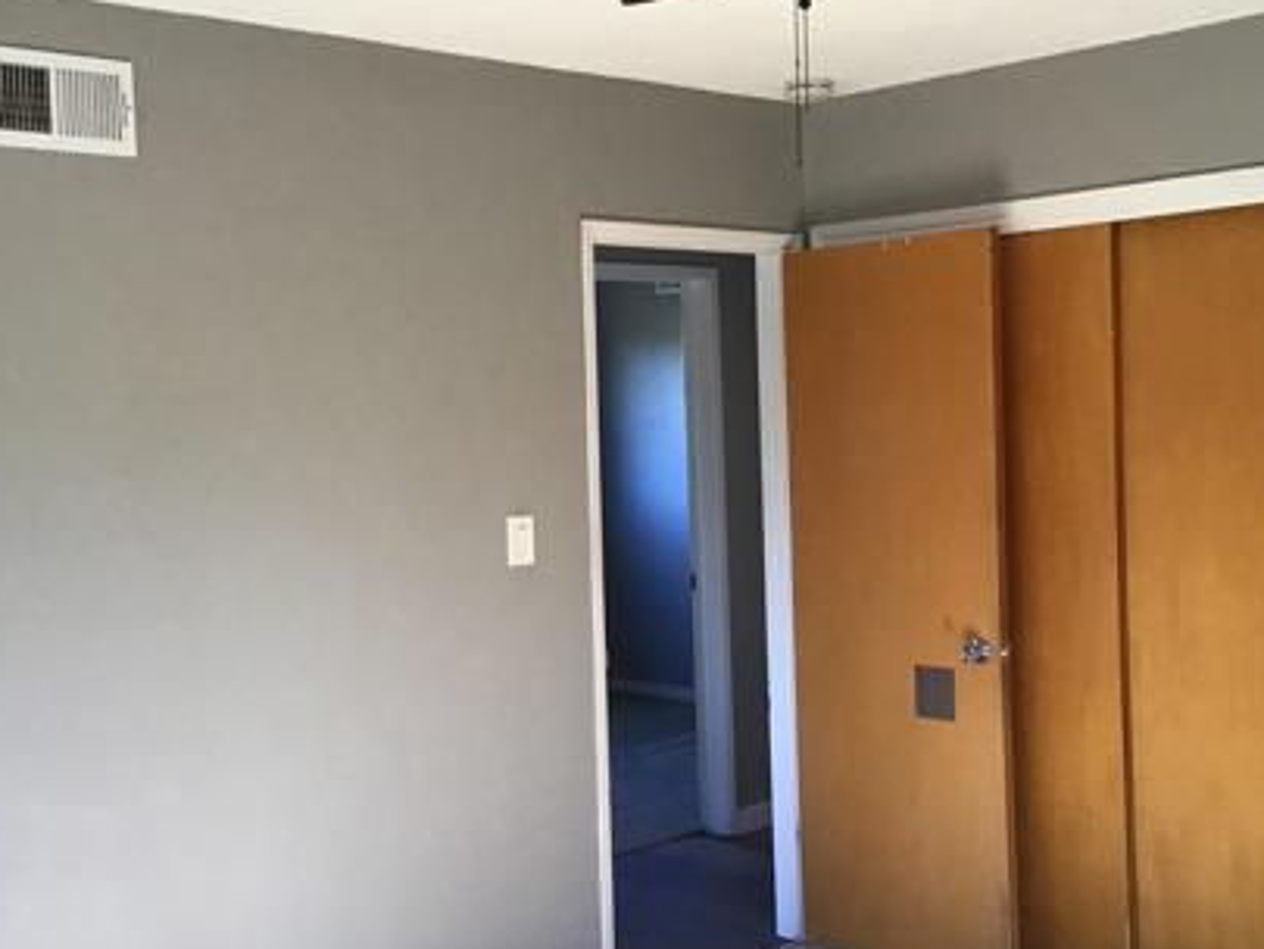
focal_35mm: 49
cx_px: 655
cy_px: 481
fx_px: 1790
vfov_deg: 29.7
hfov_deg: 38.9
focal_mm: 3.3
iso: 32
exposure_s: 1/30
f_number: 2.4
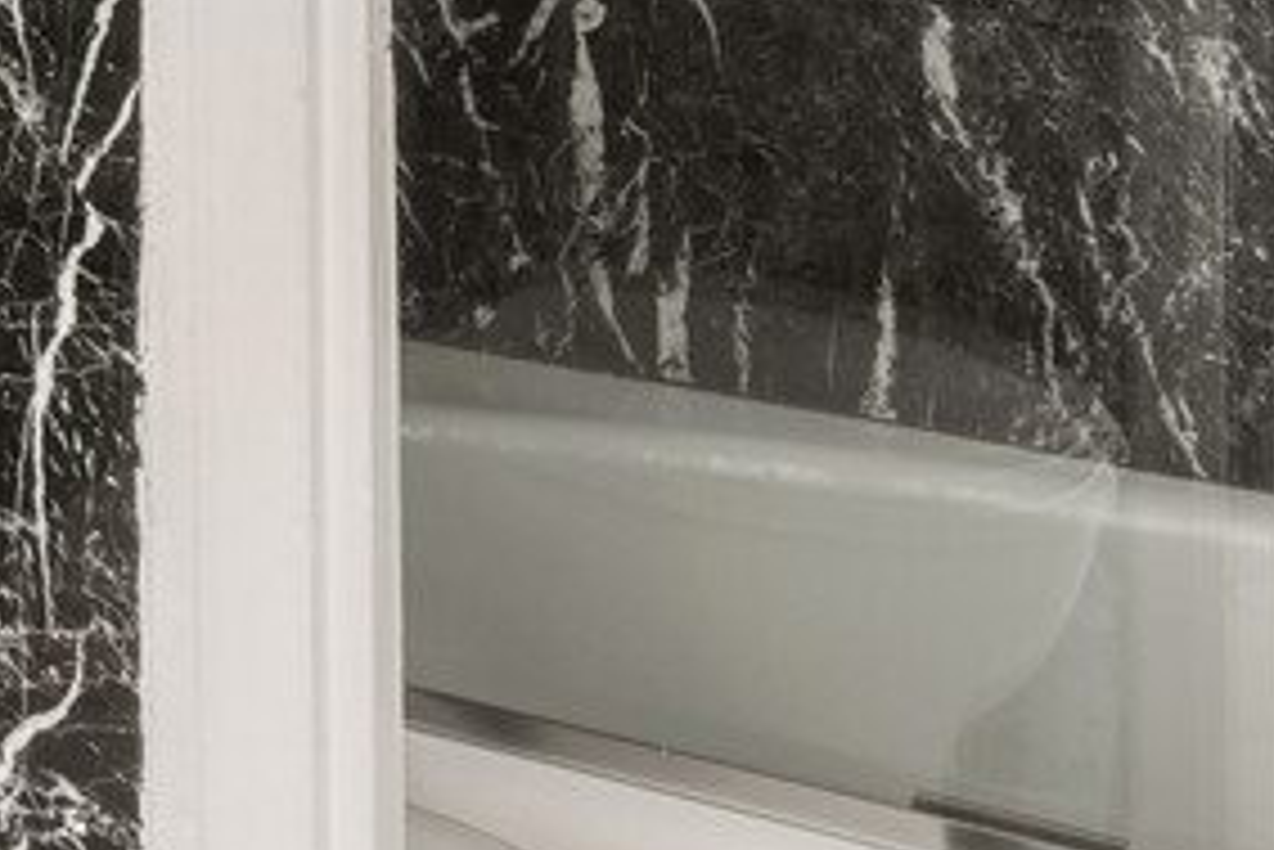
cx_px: -518
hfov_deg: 20.1
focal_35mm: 90
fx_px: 3186
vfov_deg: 13.7
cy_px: -652
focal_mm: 17
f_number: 22
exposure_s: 30
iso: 500
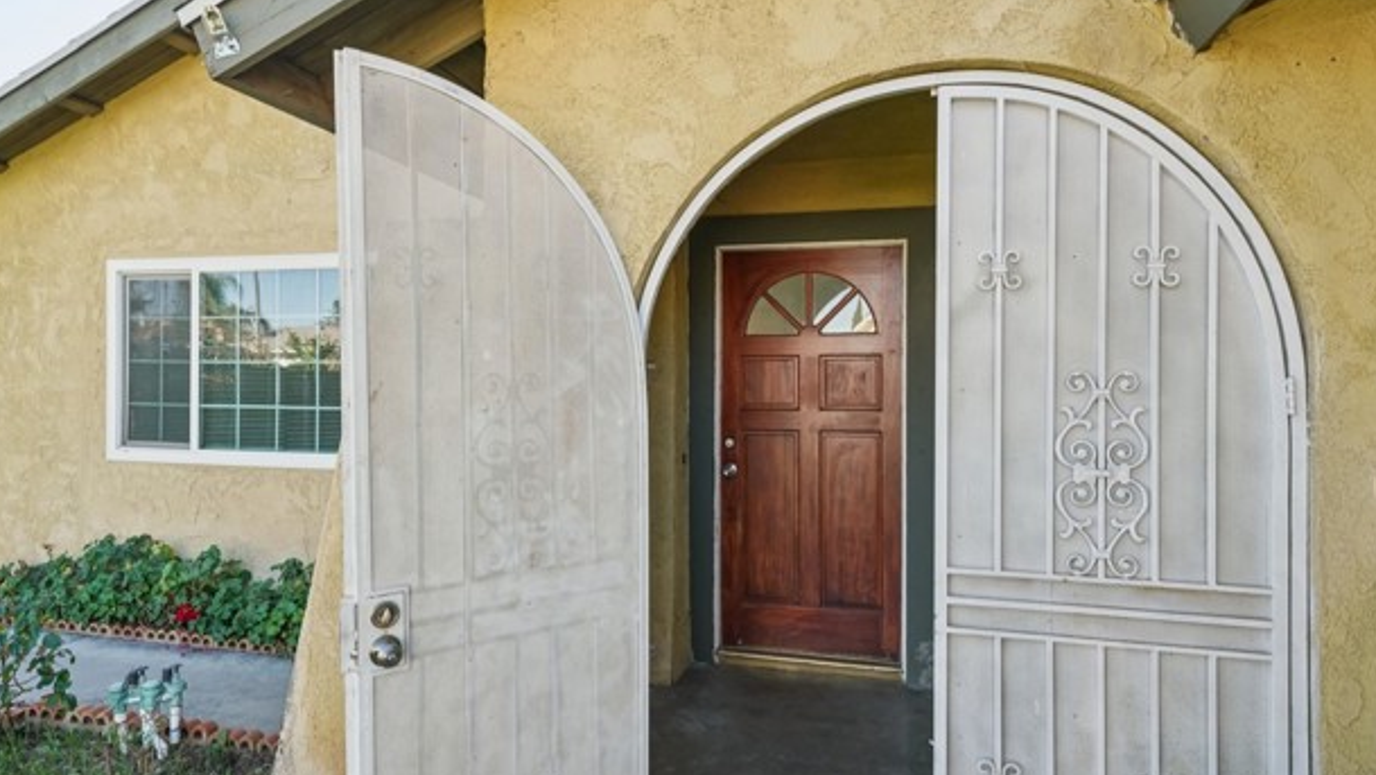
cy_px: 402
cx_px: 676
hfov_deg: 81.2
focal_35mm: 22
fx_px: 803
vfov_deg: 51.5
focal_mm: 20
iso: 100
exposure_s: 1/30
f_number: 8
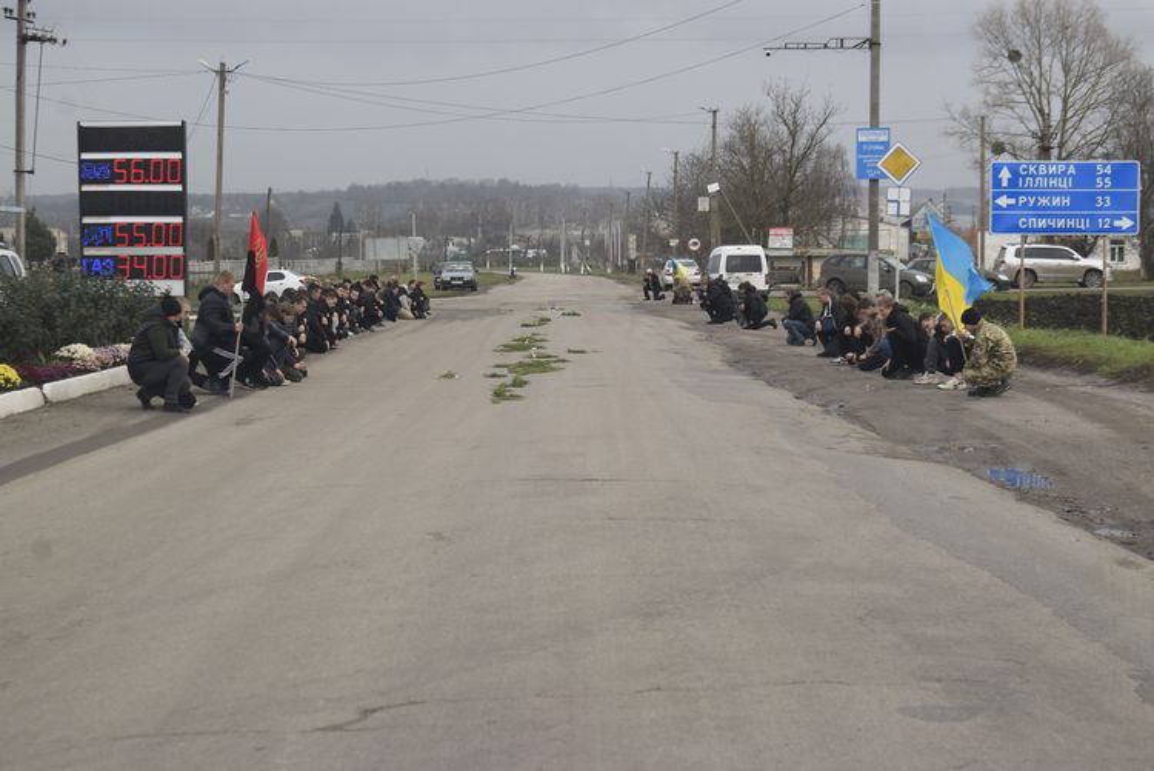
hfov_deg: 24.6
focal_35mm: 82
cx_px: 577
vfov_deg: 16.6
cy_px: 386
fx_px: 2646
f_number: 8
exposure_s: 1/250
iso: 400
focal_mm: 55
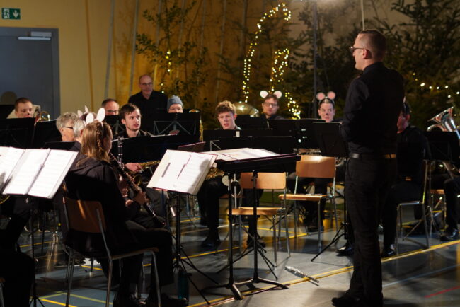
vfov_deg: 18.2
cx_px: 230
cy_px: 154
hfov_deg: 27.0
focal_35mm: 75
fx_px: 959
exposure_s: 1/80
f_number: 1.8
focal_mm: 50
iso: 800
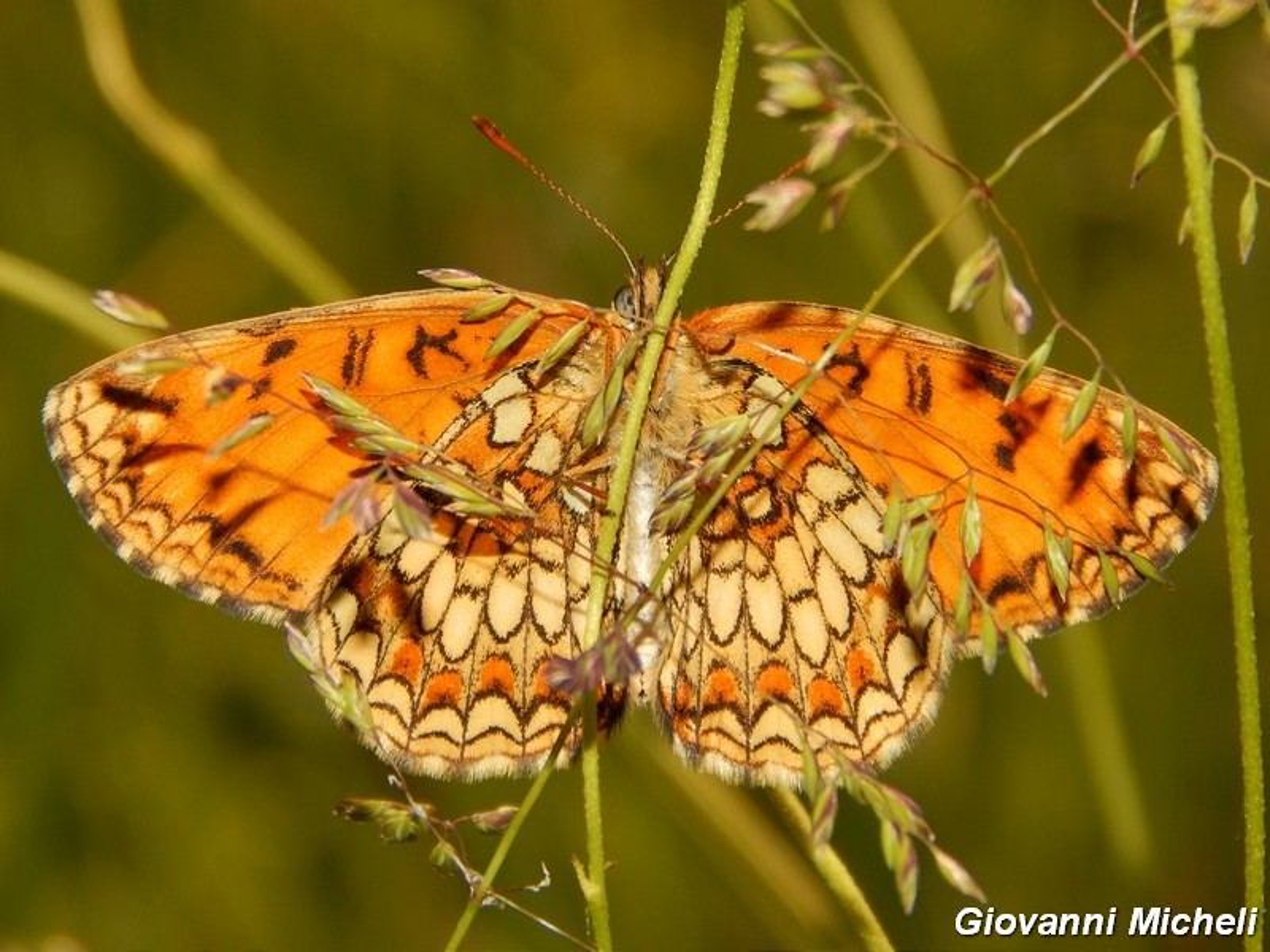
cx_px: 635
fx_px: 7668
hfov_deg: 9.5
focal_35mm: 209
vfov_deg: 7.1
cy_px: 476
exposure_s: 1/250
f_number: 10.9
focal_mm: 37.1
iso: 125
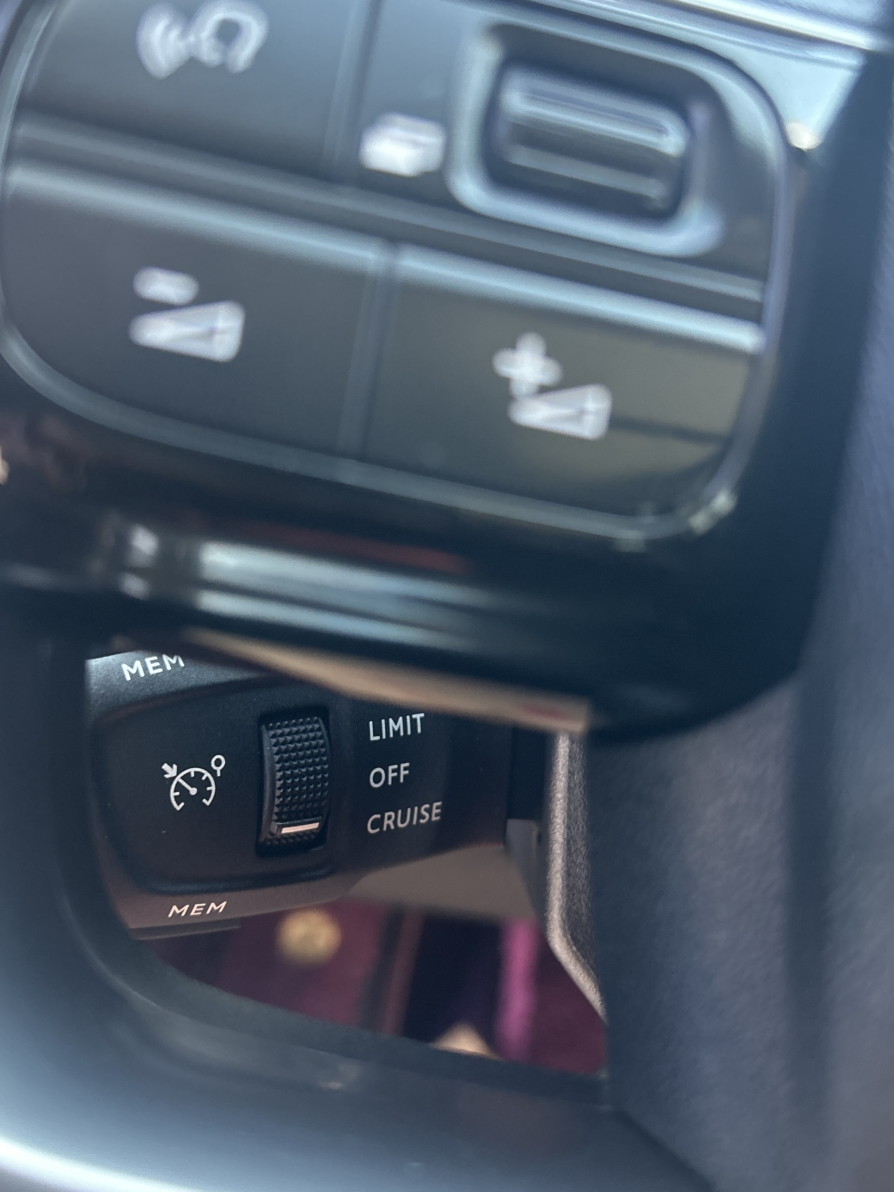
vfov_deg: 52.6
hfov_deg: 40.7
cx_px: 445
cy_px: 573
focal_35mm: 35
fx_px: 1205
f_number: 1.5
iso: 320
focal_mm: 5.7
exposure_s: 1/60
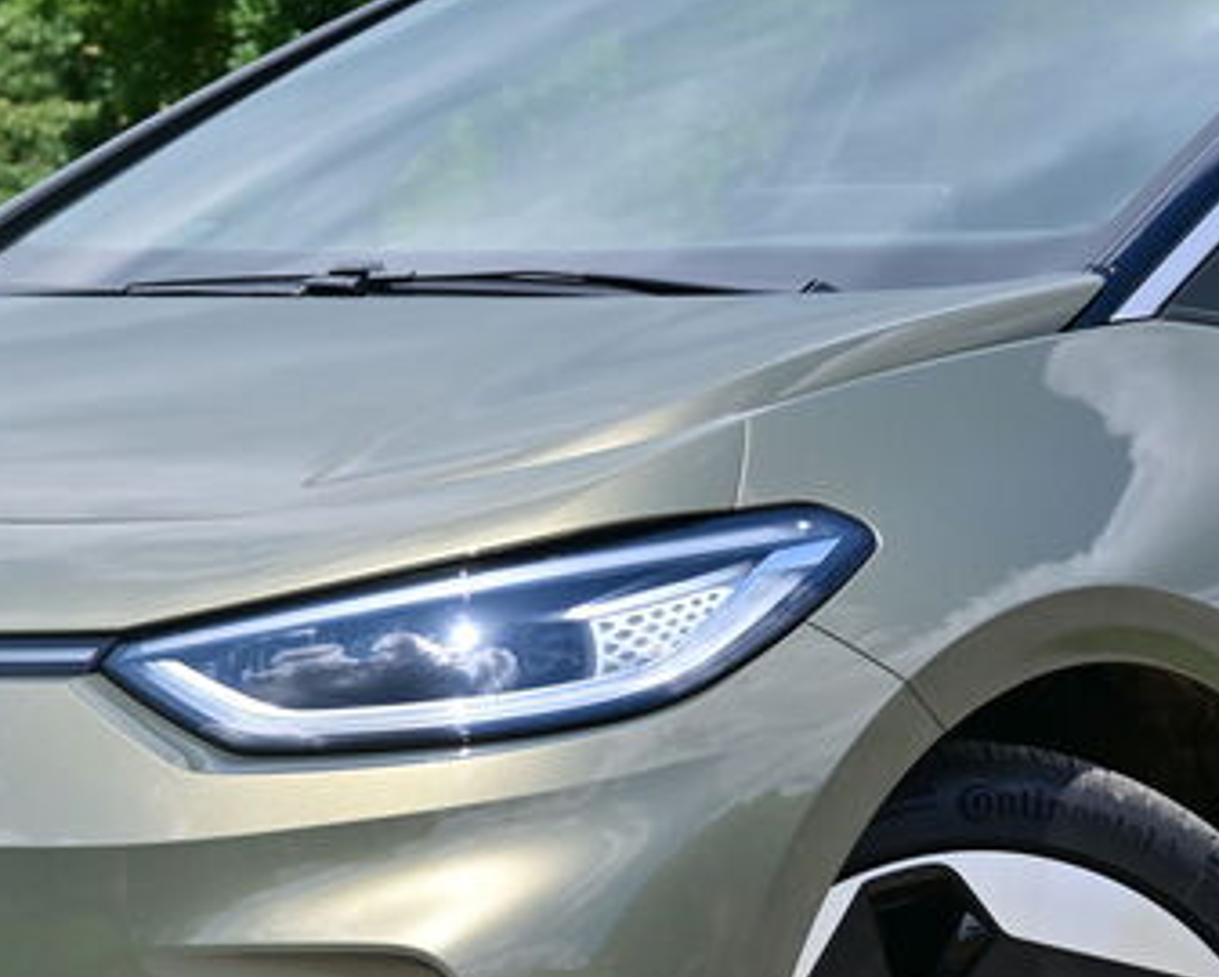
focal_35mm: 173
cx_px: 235
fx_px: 6245
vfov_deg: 8.9
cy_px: 868
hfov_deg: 11.1
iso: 200
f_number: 6.3
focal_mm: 50
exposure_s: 1/1000
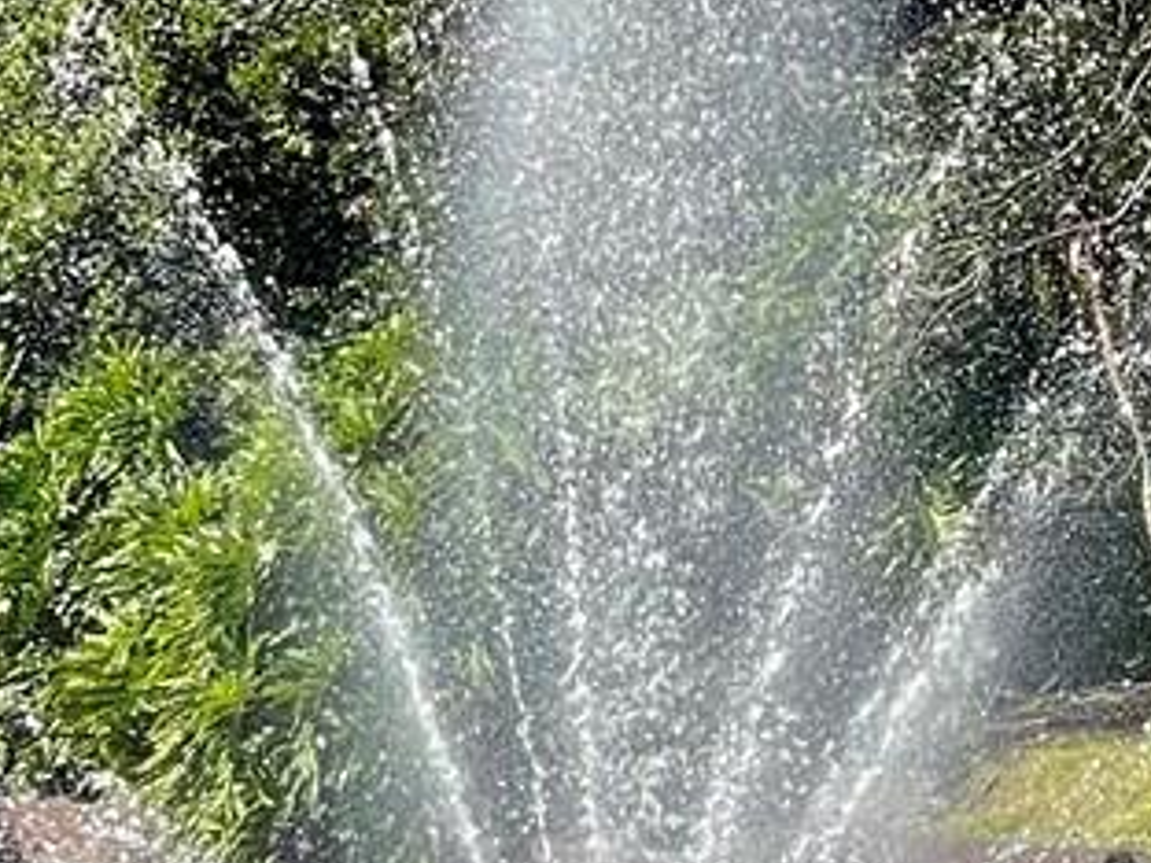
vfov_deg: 5.6
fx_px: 8878
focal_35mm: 267
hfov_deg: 7.3
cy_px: 597
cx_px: 1616
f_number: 2
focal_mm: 6
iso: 25
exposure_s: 1/489
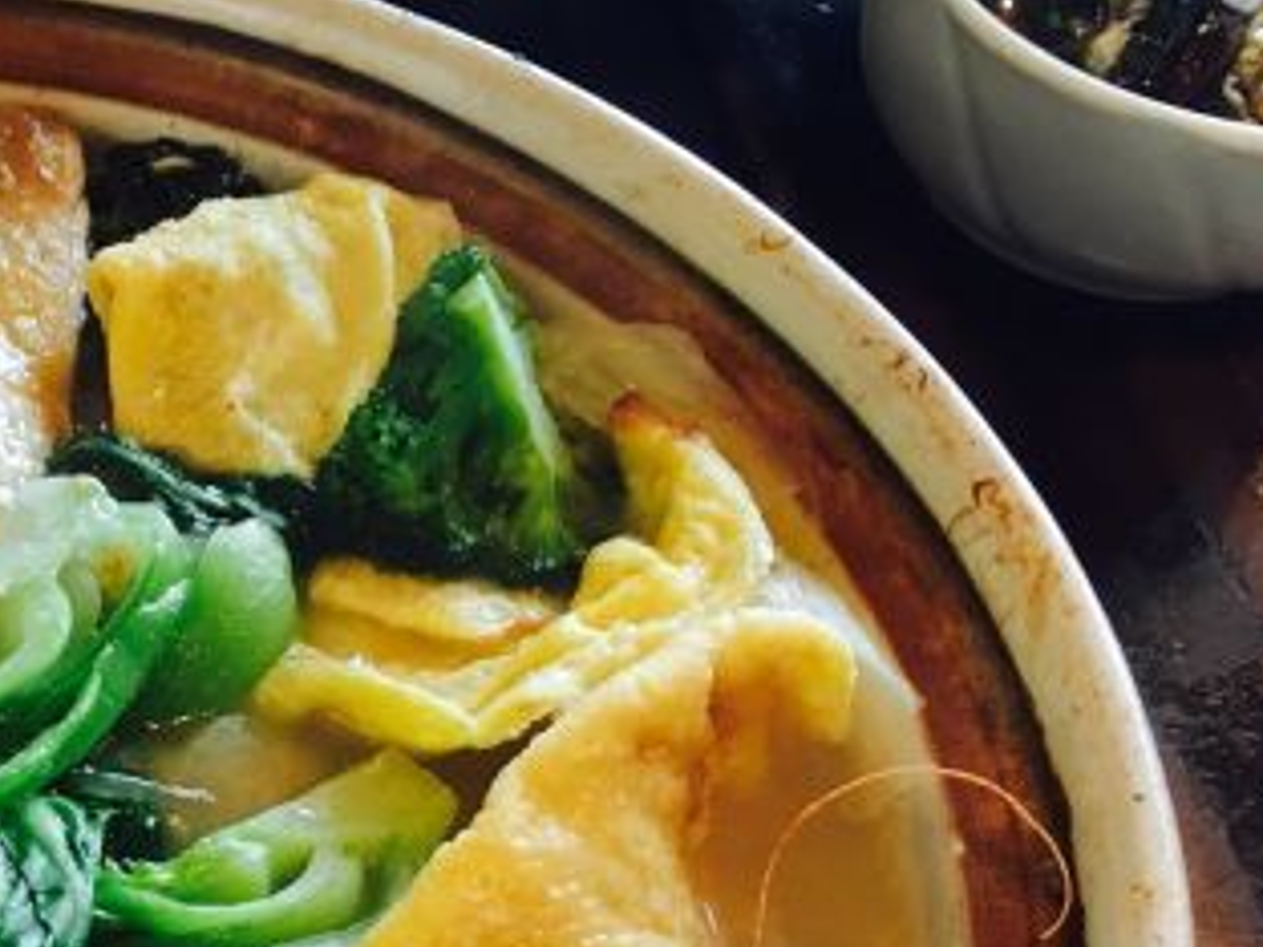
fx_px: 2372
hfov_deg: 27.4
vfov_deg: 21.6
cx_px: -113
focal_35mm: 65
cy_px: 994
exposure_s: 1/33
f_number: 2.2
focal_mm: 4.15
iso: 100
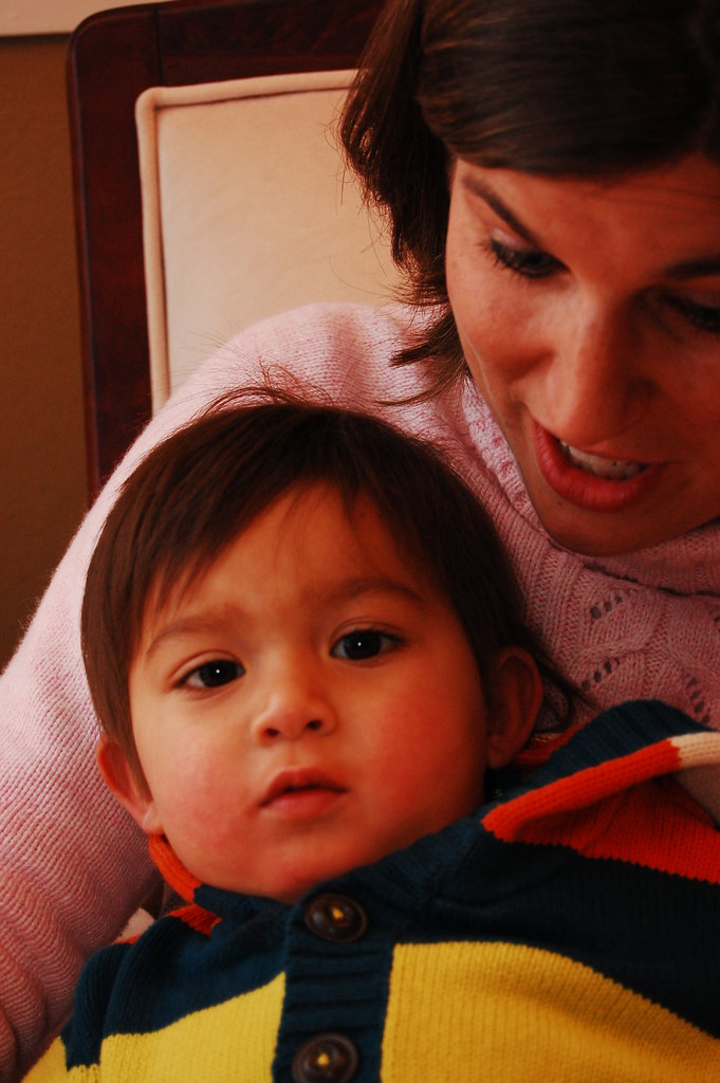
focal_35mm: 82
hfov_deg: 16.5
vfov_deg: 24.6
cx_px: 360
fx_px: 2479
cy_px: 542
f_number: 5.6
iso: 800
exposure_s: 1/60
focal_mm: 55
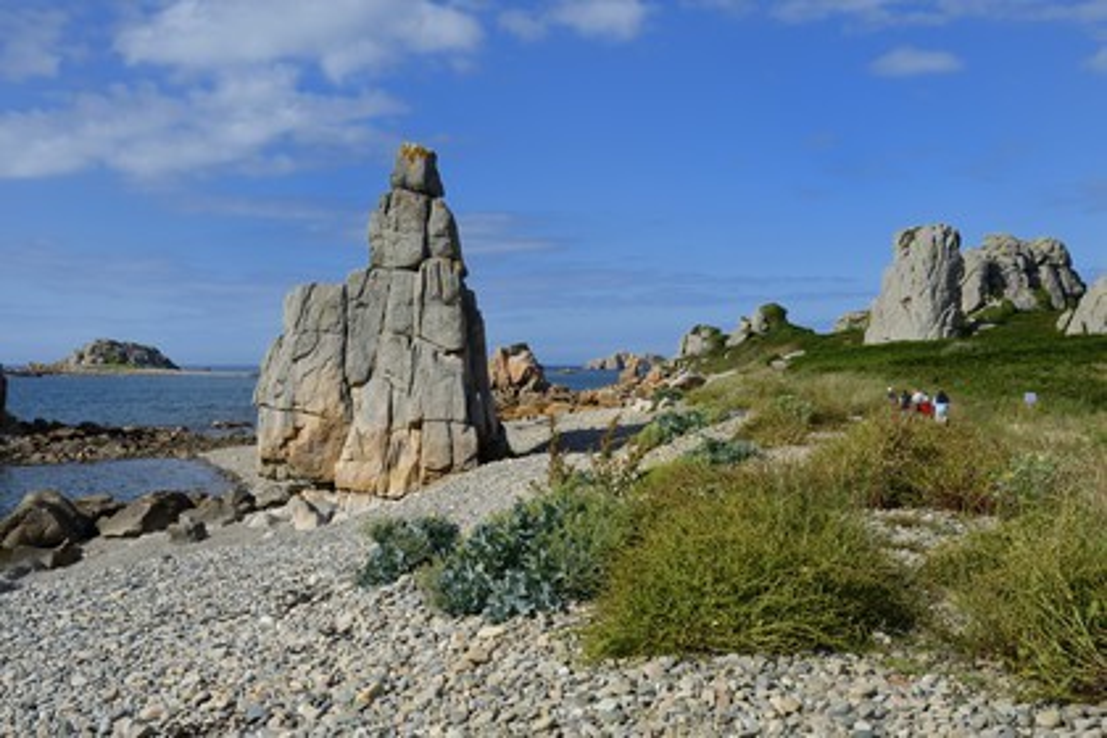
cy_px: 369
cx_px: 554
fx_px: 1230
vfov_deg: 33.4
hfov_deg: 48.5
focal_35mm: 40
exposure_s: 1/160
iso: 200
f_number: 18
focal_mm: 40
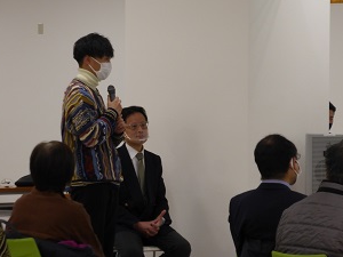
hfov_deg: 8.5
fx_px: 2299
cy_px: 109
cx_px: 167
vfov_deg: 6.4
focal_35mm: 232
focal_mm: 35.6
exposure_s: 1/80
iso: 320
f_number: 5.5
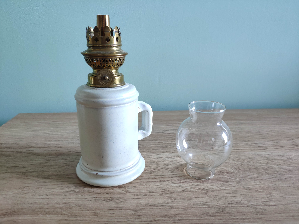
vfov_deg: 63.4
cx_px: 150
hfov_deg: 79.0
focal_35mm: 21
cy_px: 112
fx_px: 181
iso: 474
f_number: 1.8
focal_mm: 4.22
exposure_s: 1/50
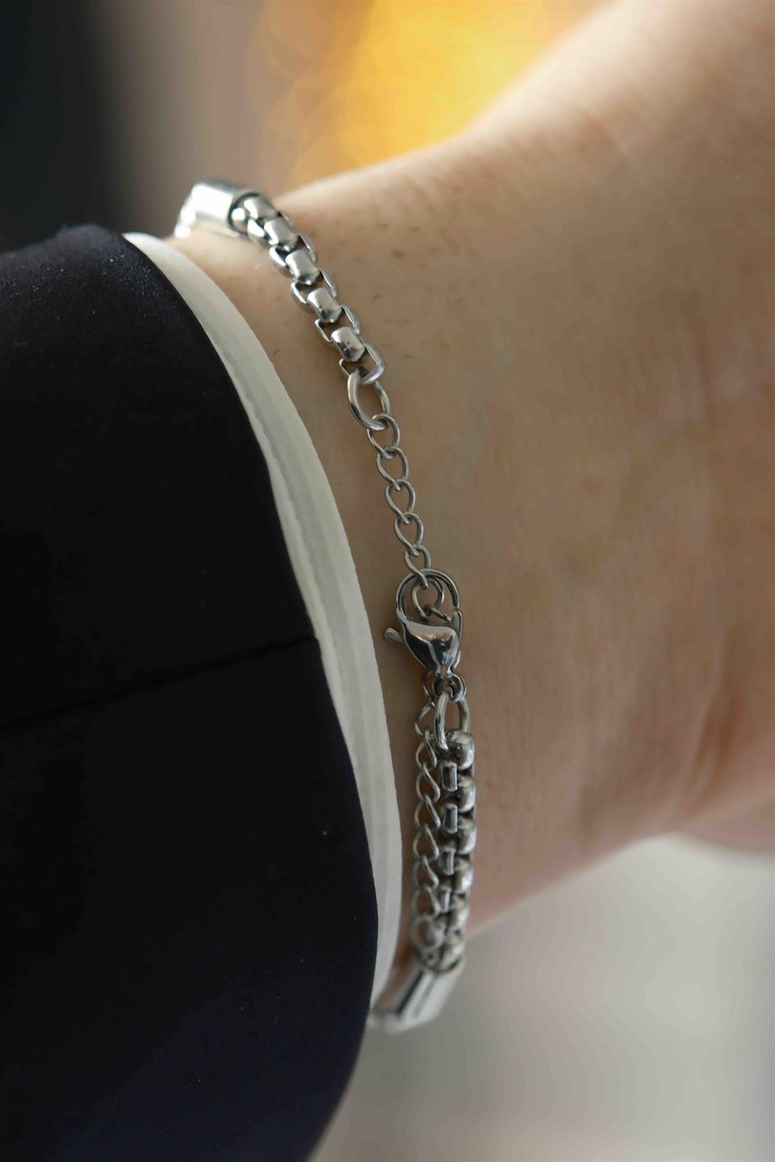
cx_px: 388
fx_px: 3875
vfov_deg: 17.1
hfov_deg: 11.4
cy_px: 581
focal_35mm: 120
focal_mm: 80
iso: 400
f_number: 4
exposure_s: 1/30
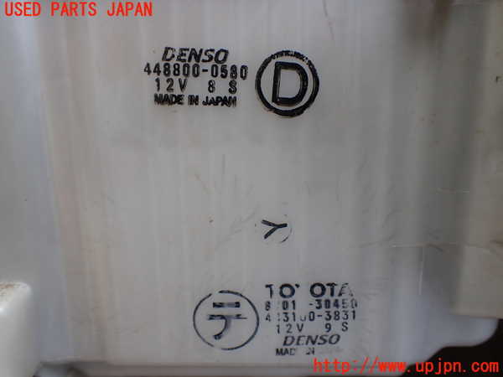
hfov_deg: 60.0
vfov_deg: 46.8
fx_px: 436
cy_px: 188
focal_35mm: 30
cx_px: 252
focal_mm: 5.4
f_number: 2.3
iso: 160
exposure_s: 1/125
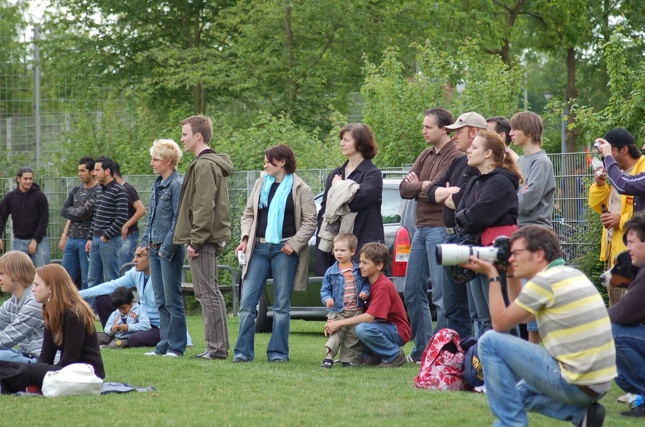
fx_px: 3621
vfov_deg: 6.8
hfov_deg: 10.2
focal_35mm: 202
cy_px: 214
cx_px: 322
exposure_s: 1/640
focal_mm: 135
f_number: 4.5
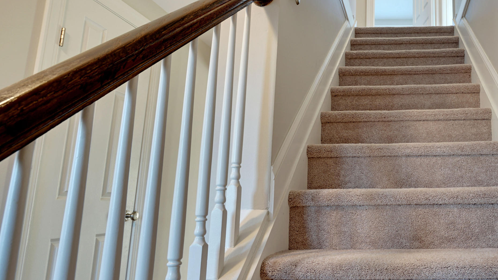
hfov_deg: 64.0
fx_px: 357
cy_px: 145
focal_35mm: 27
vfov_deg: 42.9
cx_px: 395
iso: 200
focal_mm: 16
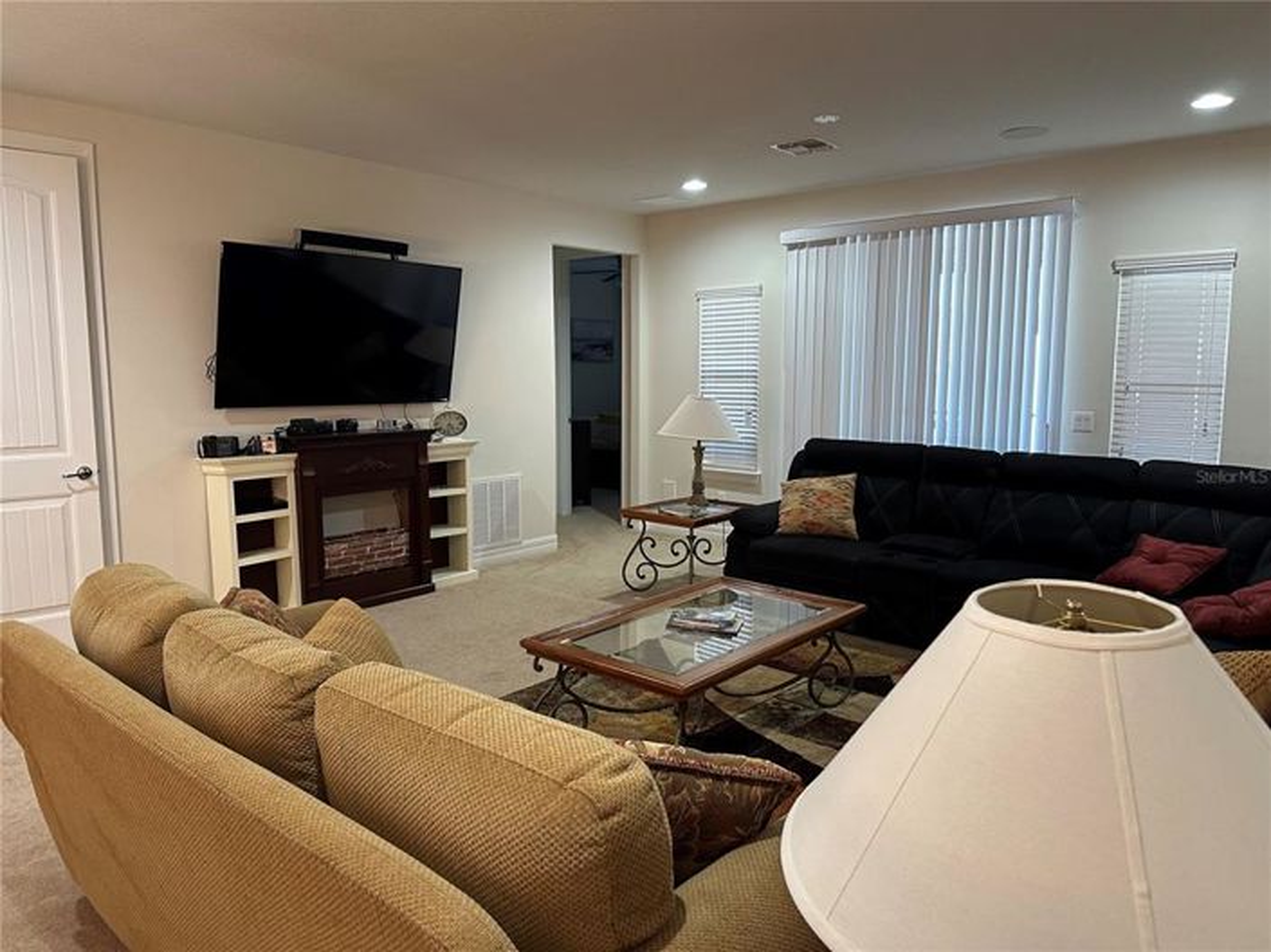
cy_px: 476
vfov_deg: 56.8
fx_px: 881
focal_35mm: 24
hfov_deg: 71.6
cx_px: 636
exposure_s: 1/60
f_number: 1.78
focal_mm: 6.86
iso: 320
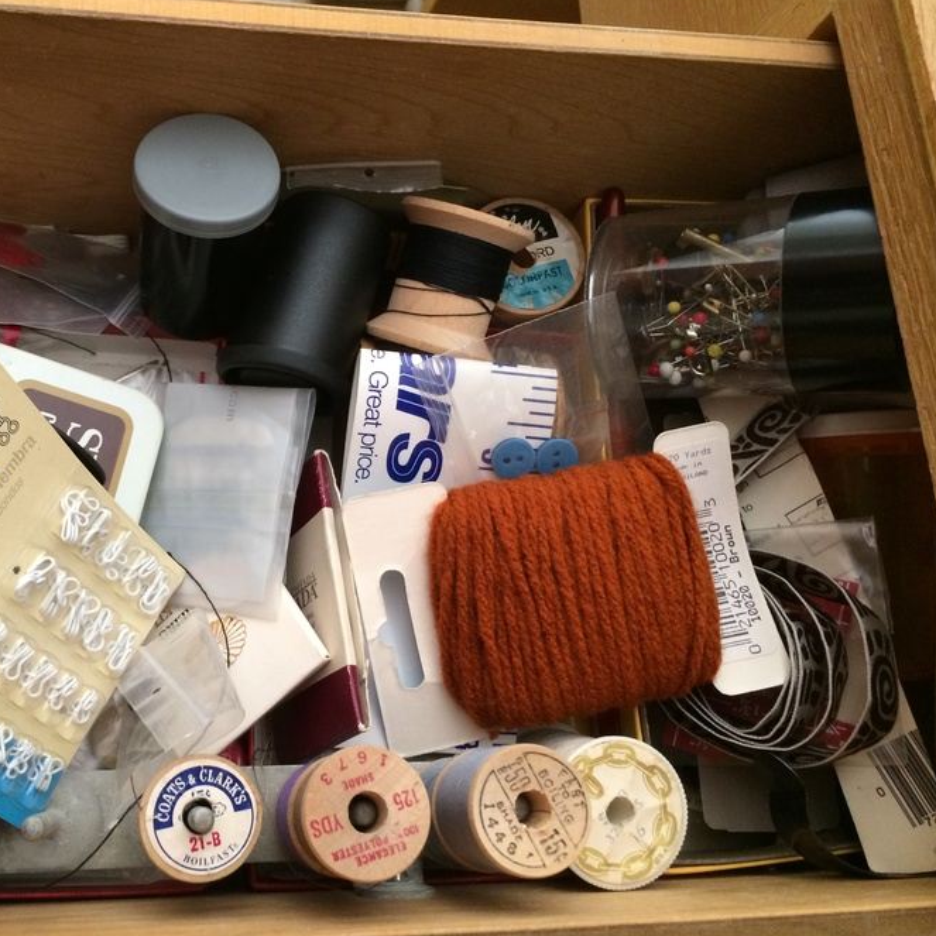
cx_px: 311
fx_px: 1101
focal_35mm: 36
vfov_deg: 46.0
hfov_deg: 45.3
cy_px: 464
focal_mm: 4.12
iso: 200
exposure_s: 1/30
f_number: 2.2
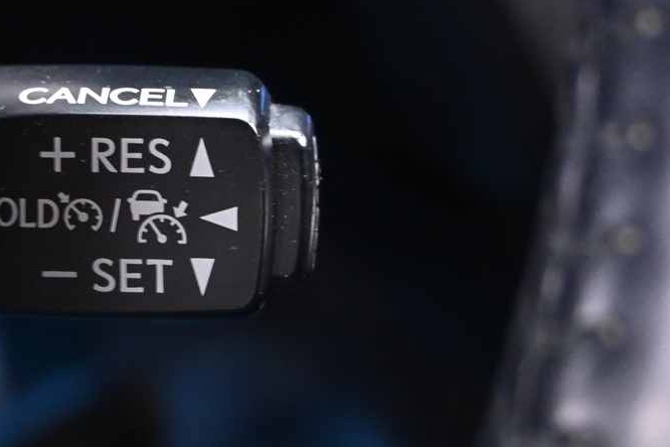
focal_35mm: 75
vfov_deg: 18.2
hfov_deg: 26.7
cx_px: 161
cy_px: 155
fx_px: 1392
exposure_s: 1/2.5
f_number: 3.8
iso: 2500
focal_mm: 20.5
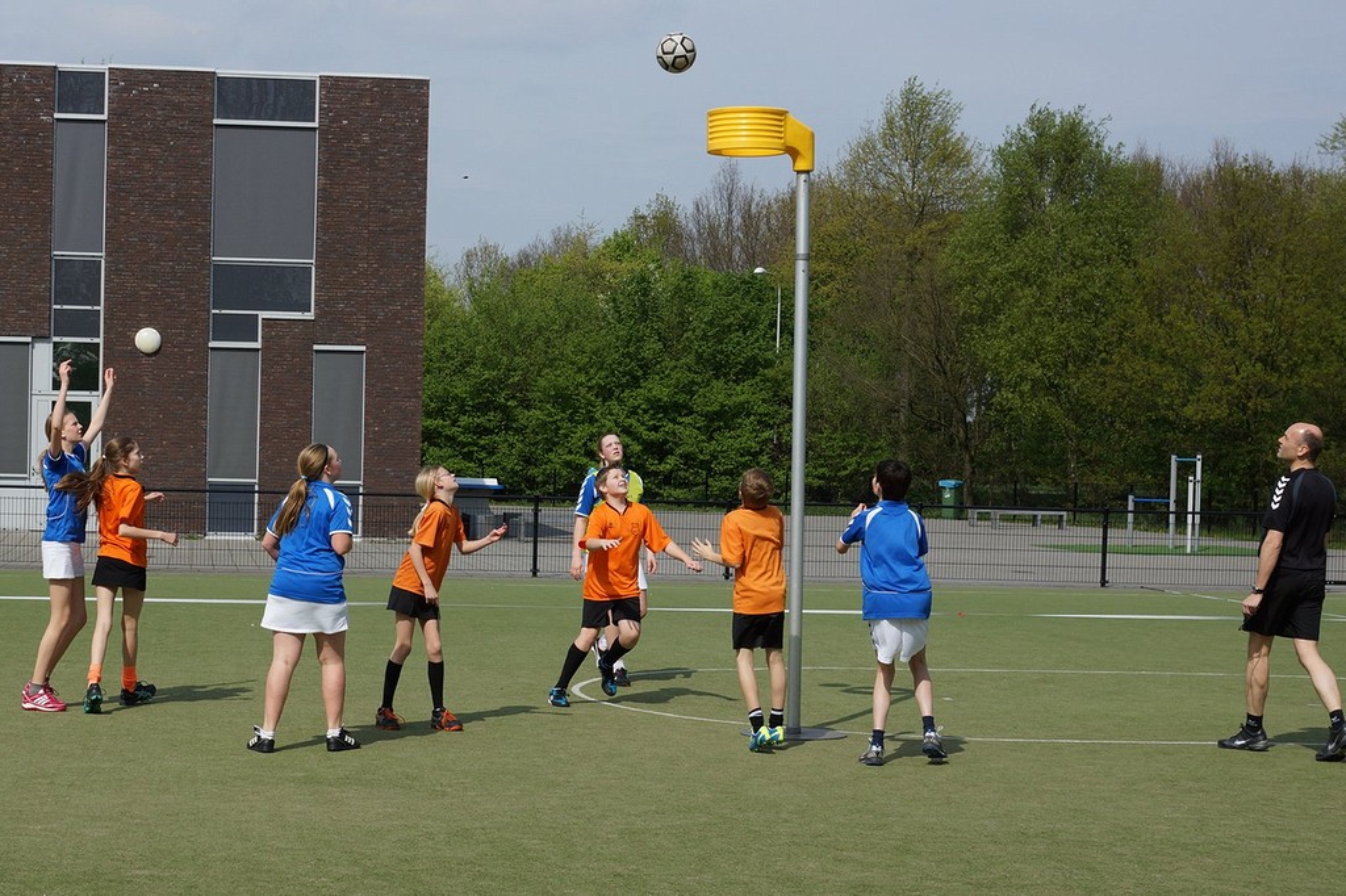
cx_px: 673
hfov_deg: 37.9
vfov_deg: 25.7
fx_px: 1962
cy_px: 448
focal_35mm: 52
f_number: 5.6
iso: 100
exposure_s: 1/800
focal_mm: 35
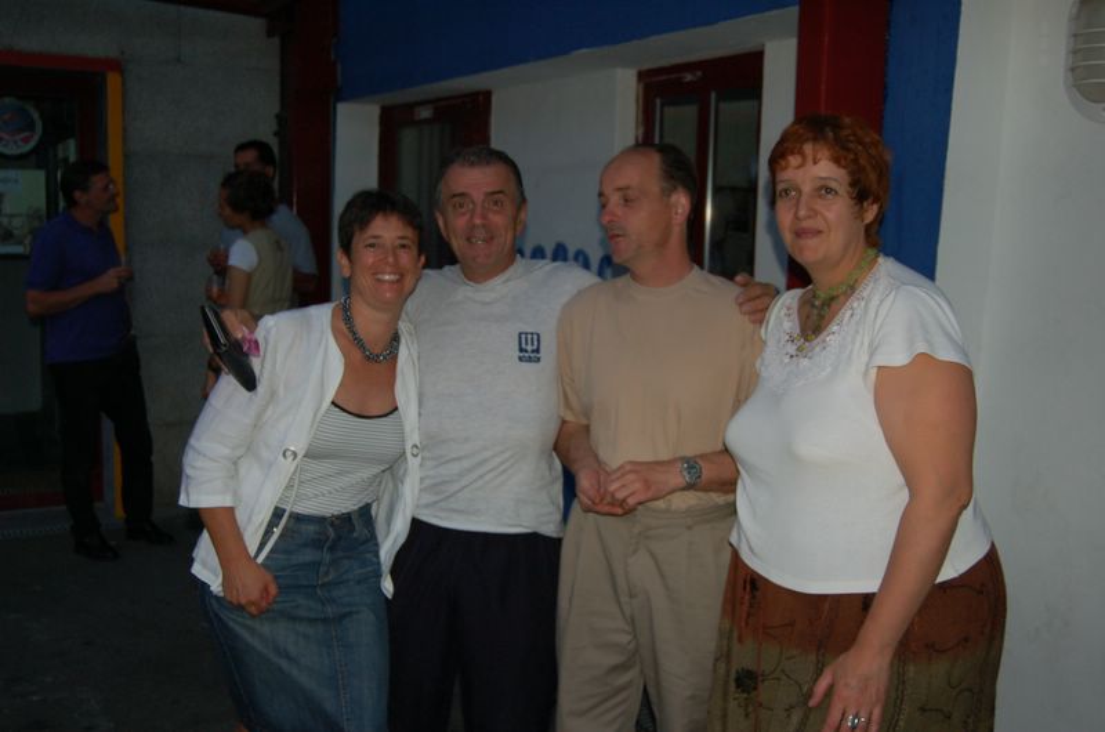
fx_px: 1195
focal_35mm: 39
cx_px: 552
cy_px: 366
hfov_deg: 49.6
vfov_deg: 34.1
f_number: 4
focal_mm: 26
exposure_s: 1/60
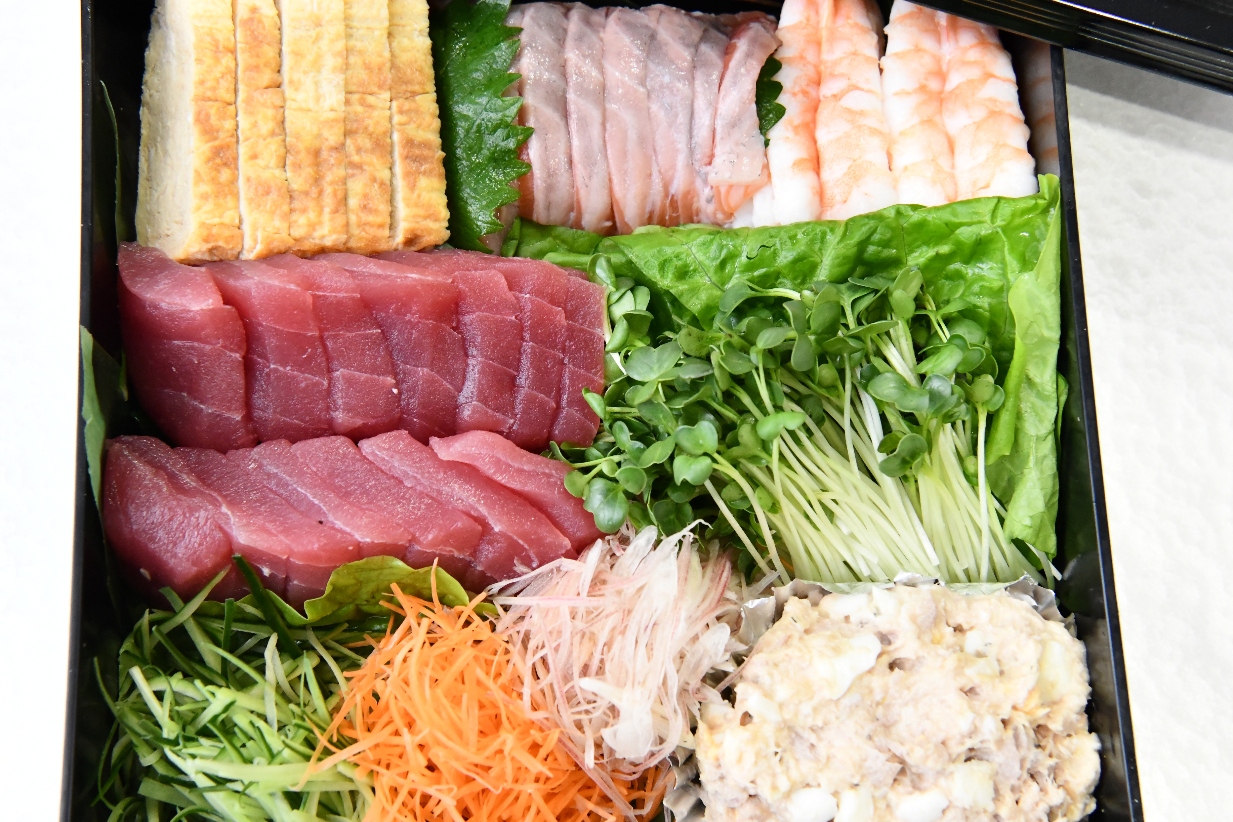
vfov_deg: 25.1
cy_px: 403
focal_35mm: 54
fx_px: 1849
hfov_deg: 36.9
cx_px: 585
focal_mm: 48
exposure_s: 1/60
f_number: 9
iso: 8000
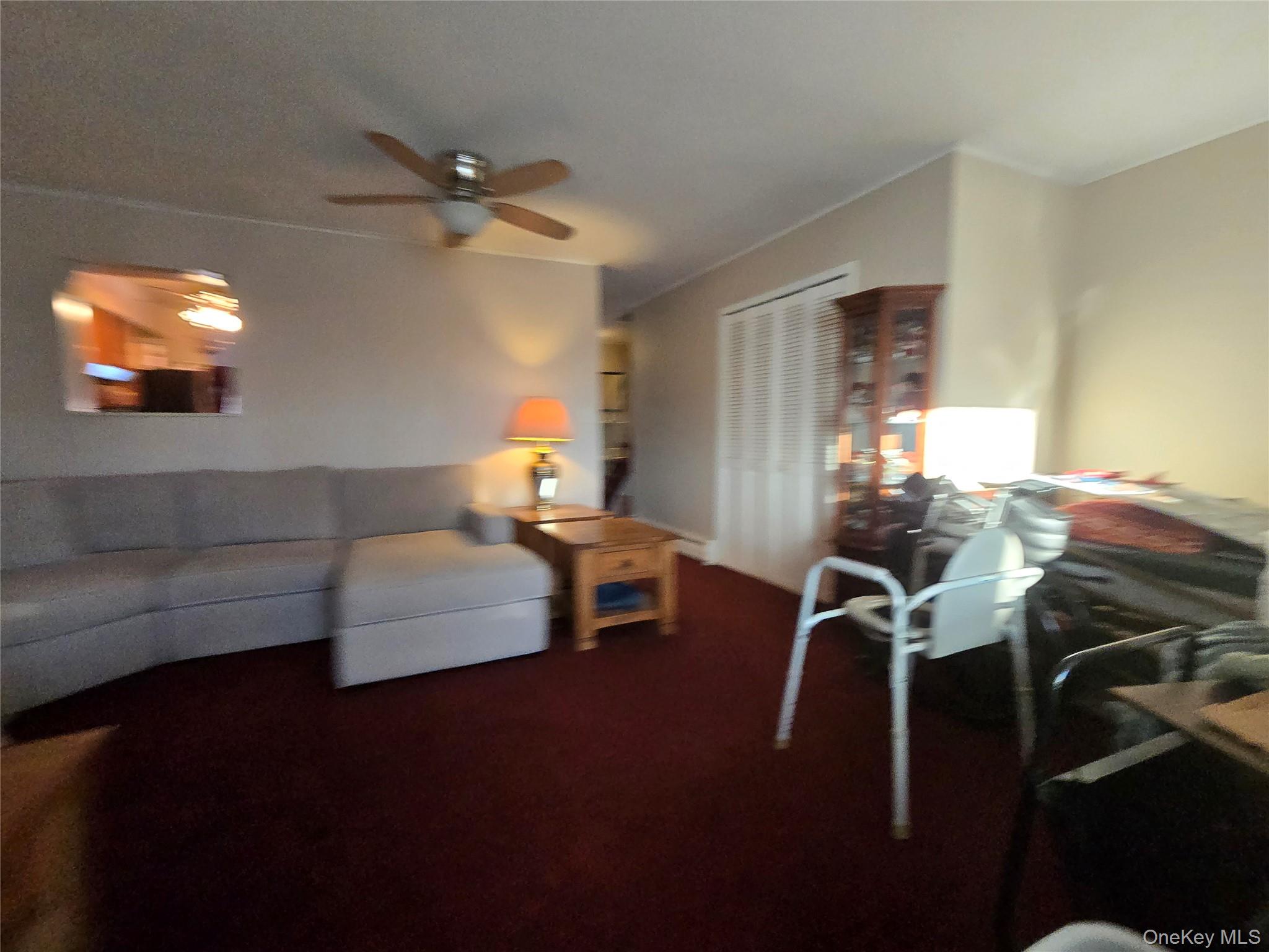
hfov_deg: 106.2
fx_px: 477
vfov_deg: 89.9
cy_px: 476
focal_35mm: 13
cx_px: 634
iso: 500
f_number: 2.2
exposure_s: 1/60
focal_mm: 2.2
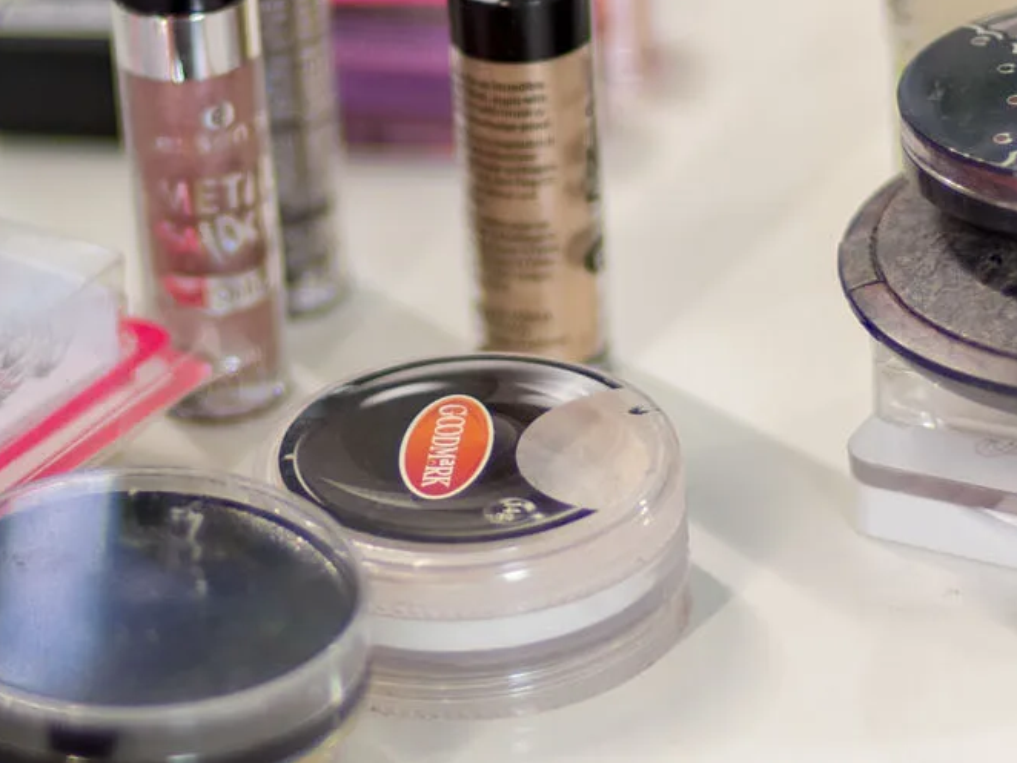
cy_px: 428
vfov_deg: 7.1
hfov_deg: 9.5
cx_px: 312
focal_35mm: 209
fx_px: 6143
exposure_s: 1/400
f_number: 1.8
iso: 400
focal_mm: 50
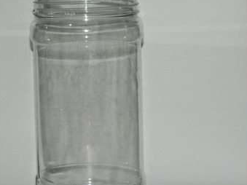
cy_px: 110
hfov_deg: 13.0
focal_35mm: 152
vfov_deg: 9.8
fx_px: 1084
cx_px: 90
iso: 200
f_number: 4.5
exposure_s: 1/60
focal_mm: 18.6
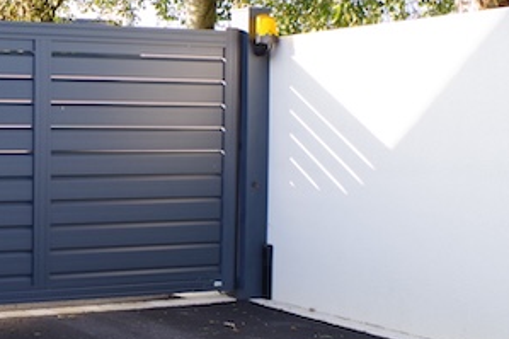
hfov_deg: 27.9
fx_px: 904
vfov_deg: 21.2
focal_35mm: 64
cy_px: 190
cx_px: -88
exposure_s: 1/100
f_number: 8
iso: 400
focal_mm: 18
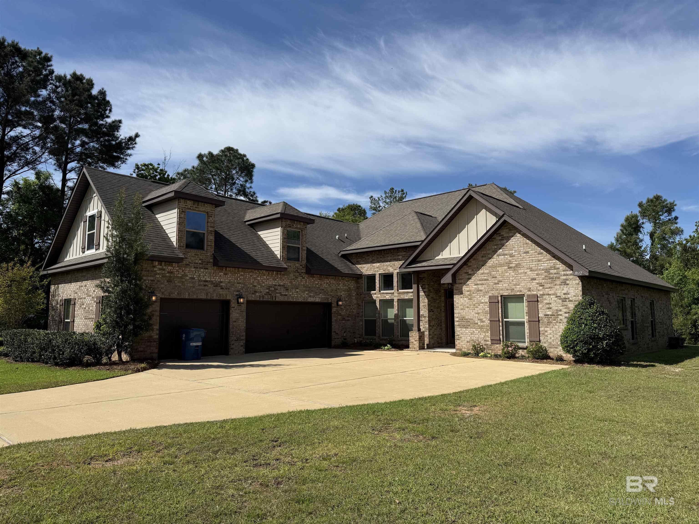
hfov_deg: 71.6
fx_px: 485
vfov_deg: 56.8
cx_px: 350
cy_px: 262
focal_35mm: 24
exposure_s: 1/6711
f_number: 1.78
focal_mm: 6.76
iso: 80
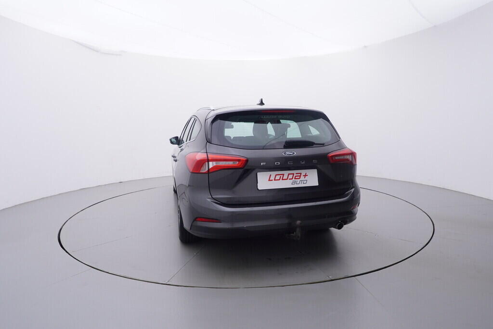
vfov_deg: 56.2
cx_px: 246
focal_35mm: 22
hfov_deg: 77.3
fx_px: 308
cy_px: 164
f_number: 5
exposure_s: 1/80
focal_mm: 15
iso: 200
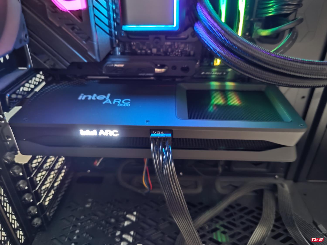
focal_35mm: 25
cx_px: 164
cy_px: 122
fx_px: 236
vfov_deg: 54.9
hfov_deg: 69.4
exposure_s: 1/7
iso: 776
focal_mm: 6.78
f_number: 1.85
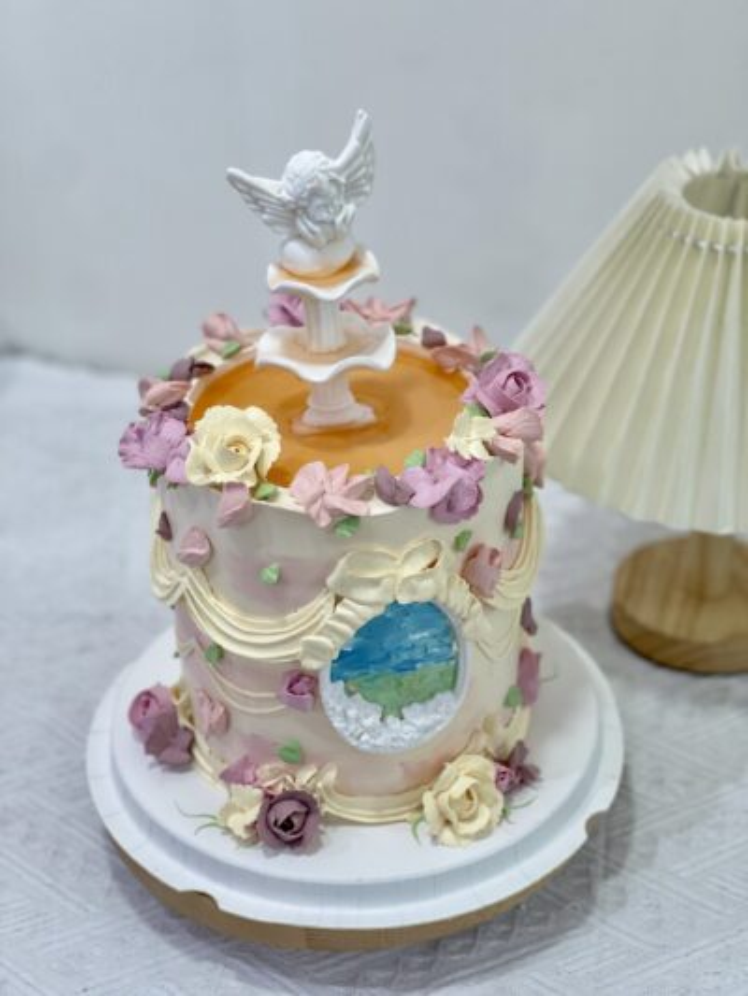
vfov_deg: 30.3
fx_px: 1843
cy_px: 498
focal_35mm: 64
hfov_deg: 22.9
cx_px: 374
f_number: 2.2
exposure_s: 1/100
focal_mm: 7.5
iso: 160
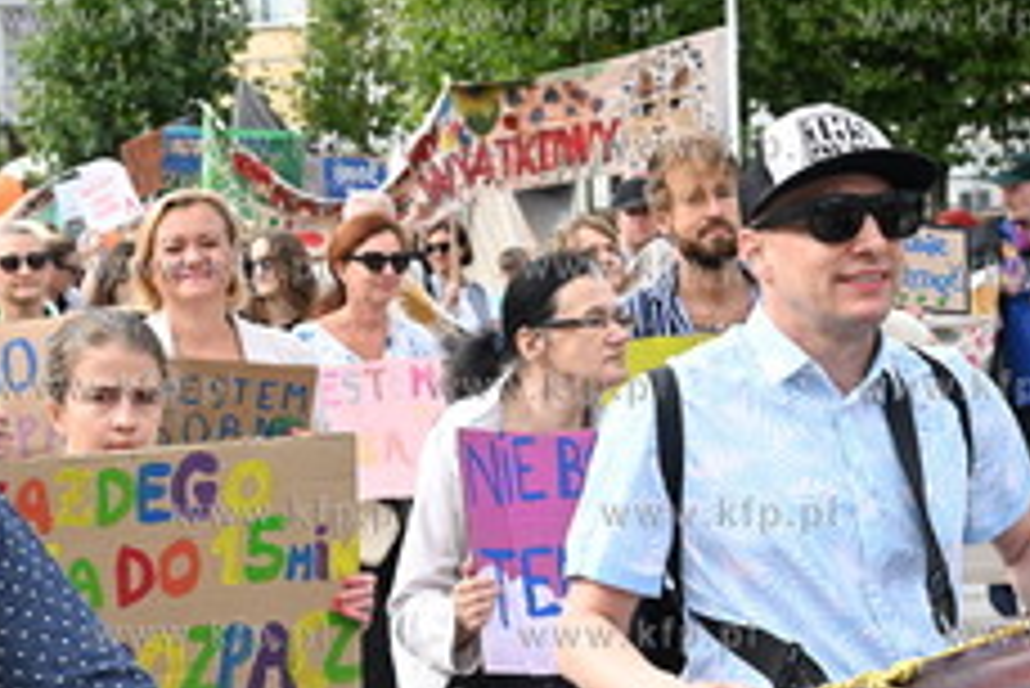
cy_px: 573
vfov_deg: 14.2
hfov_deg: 21.2
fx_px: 2748
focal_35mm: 96
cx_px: 450
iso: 400
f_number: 5.6
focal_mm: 55
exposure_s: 1/500
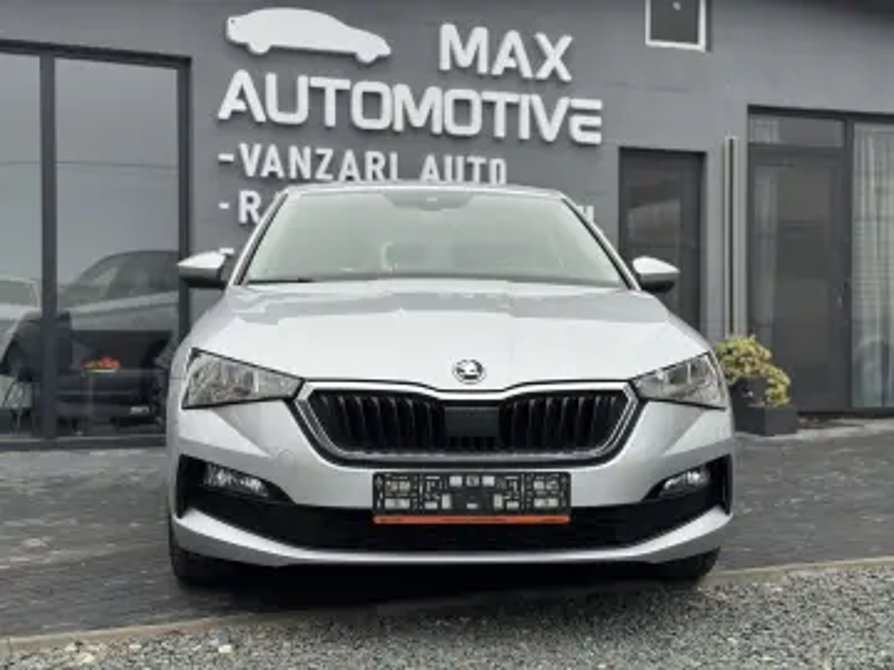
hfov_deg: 39.7
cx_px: 447
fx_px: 1240
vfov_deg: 30.3
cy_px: 335
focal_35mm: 48
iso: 64
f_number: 1.78
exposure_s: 1/270
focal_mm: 6.76
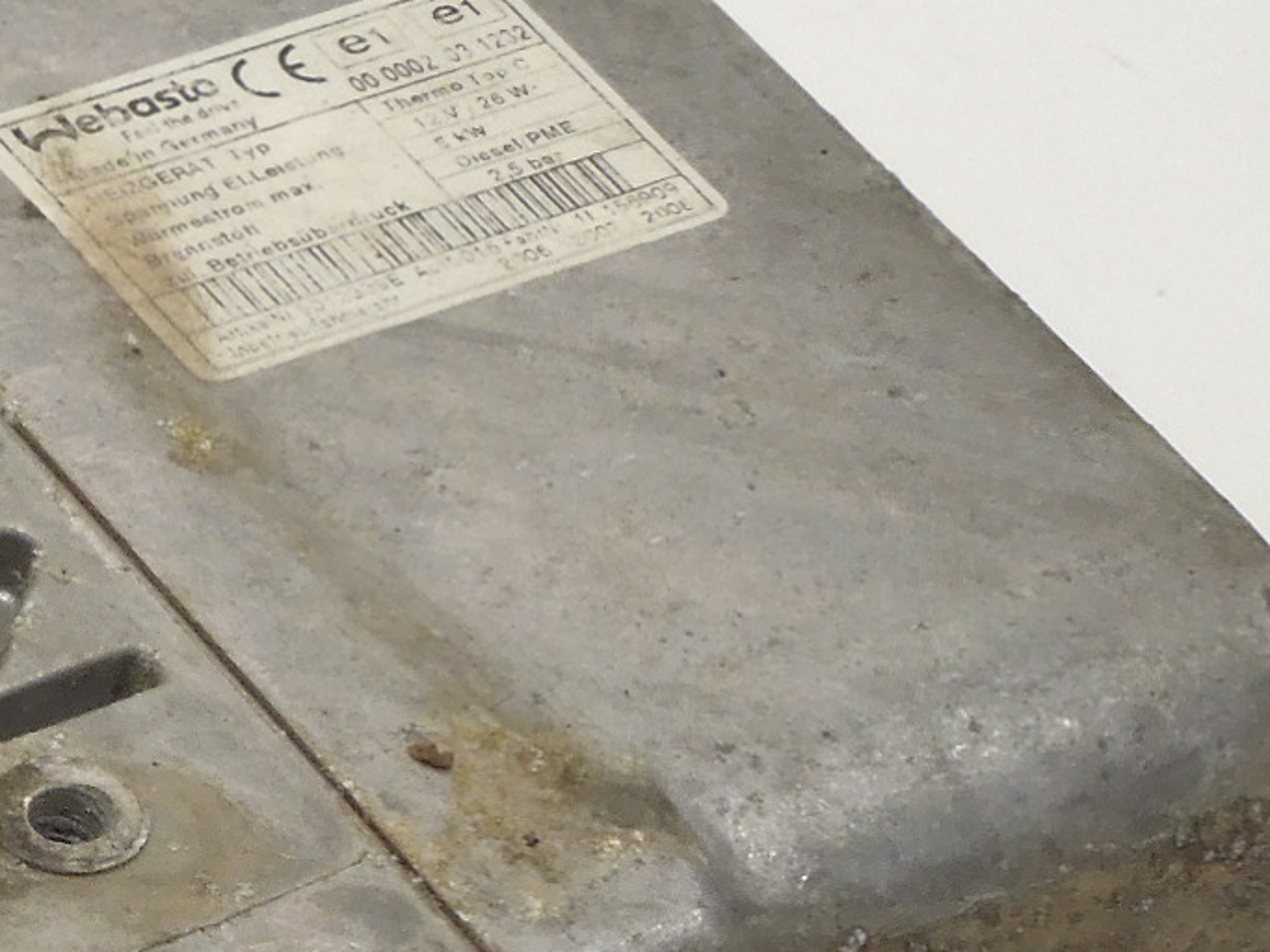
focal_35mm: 205
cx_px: -803
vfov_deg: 7.2
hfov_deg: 9.3
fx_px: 7520
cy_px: 907
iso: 400
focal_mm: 9.8
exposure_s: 1/40
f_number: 4.2
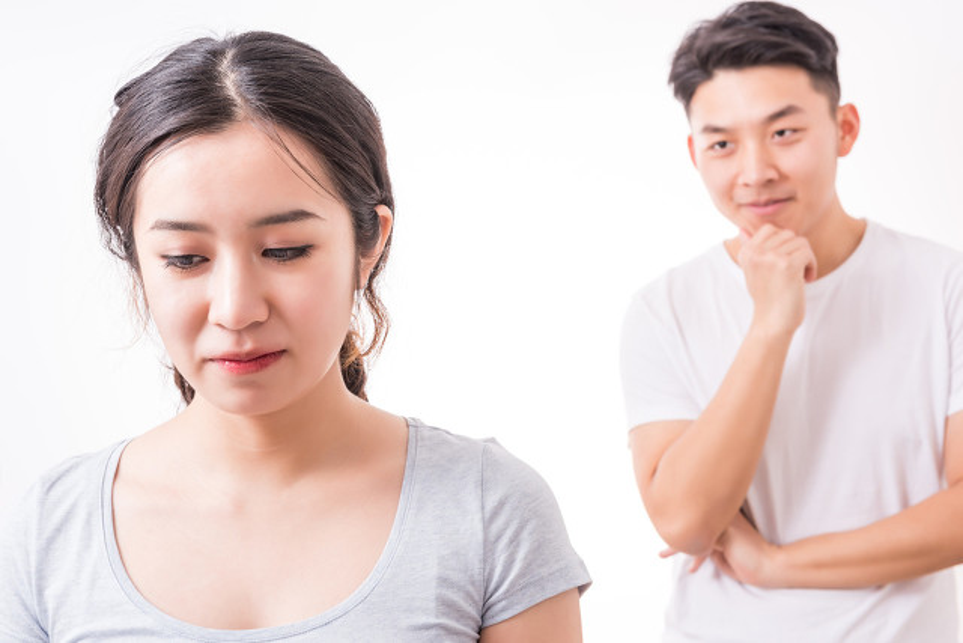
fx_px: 1766
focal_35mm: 66
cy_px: 322
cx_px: 482
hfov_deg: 30.5
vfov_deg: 20.6
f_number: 10
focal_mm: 66
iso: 160
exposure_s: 1/125
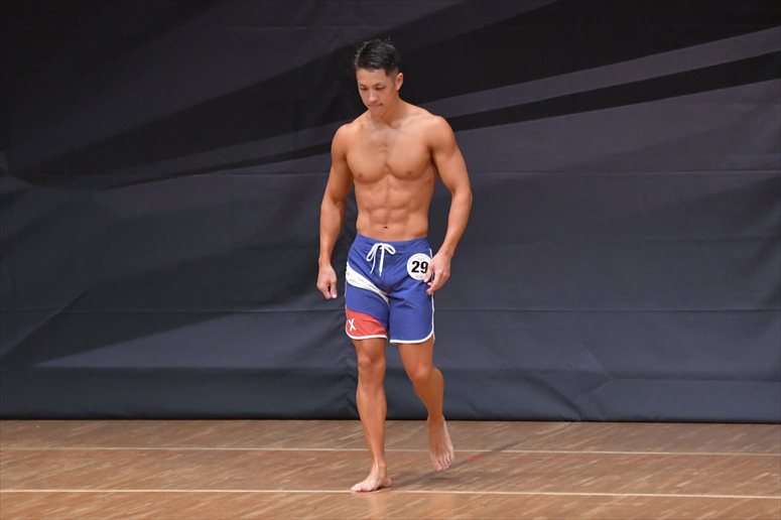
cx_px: 390
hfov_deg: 6.5
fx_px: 6831
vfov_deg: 4.4
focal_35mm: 315
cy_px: 260
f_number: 5.6
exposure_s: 1/400
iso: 6400
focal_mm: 210
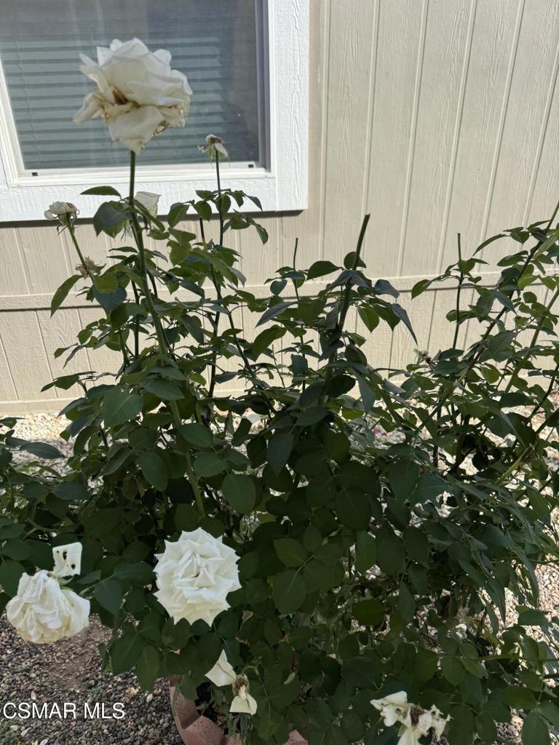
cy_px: 372
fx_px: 517
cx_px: 280
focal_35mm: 24
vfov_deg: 71.6
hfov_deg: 56.8
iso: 80
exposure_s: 1/2506
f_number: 1.78
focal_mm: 6.76
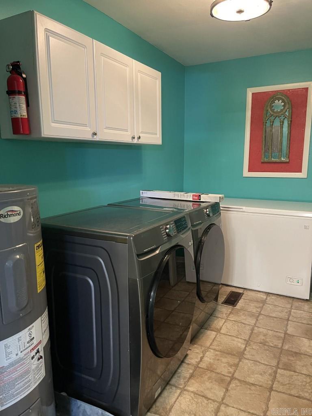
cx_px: 156
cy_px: 208
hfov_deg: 54.9
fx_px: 300
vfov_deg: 69.4
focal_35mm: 25
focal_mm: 5.1
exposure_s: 1/40
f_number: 1.6
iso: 400
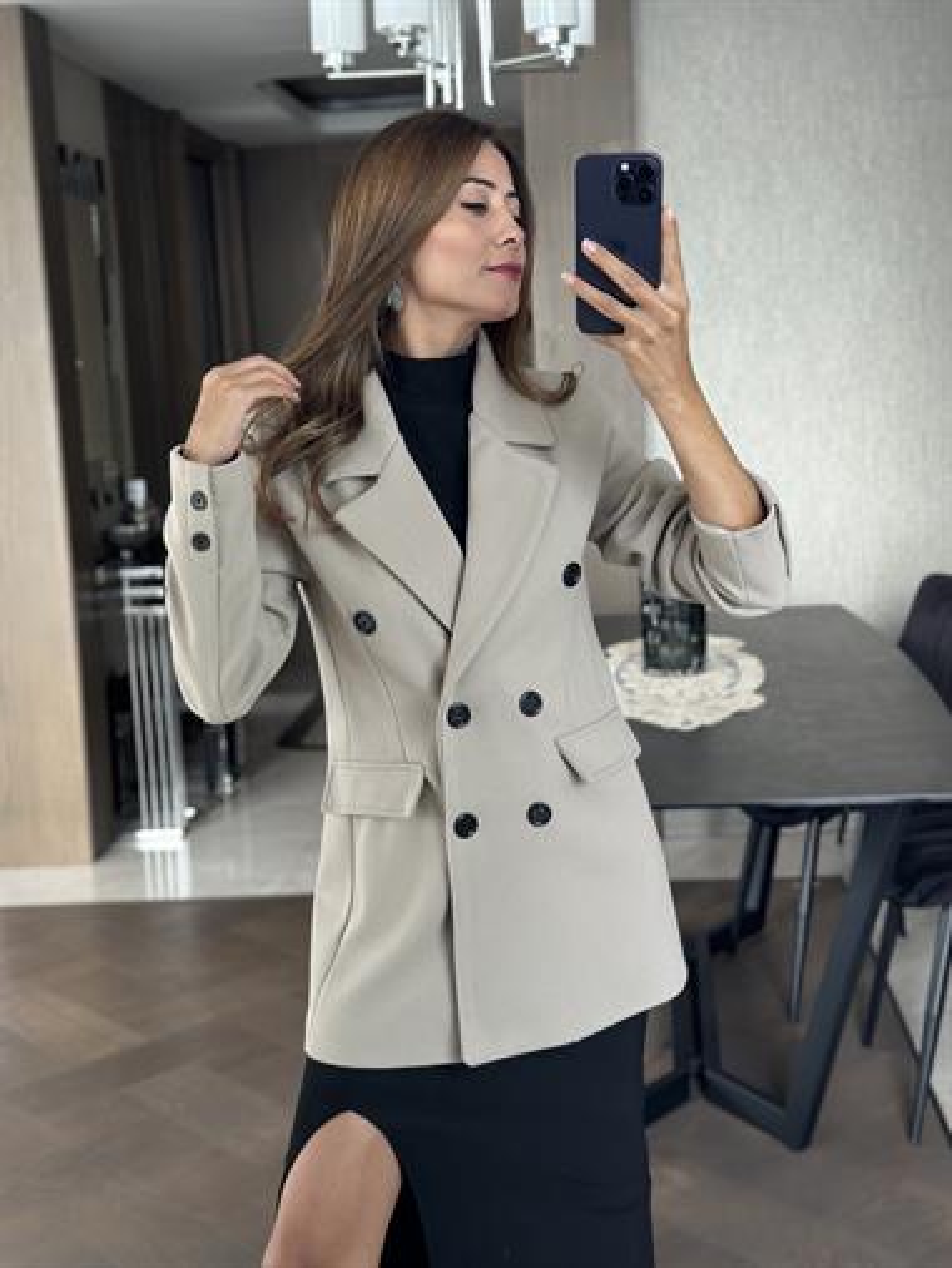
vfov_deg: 39.6
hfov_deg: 30.3
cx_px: 476
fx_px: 1759
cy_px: 634
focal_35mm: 48
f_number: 1.78
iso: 200
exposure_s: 1/60
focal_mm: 6.86
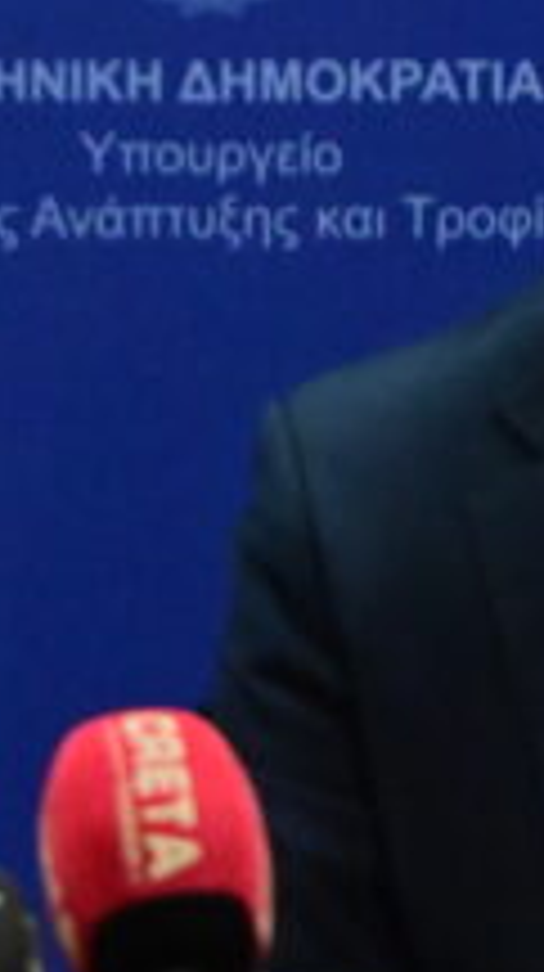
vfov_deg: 1.9
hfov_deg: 1.1
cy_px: 526
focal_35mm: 1118
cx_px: -90
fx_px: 28760
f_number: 4
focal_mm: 200
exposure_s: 1/400
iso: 5000
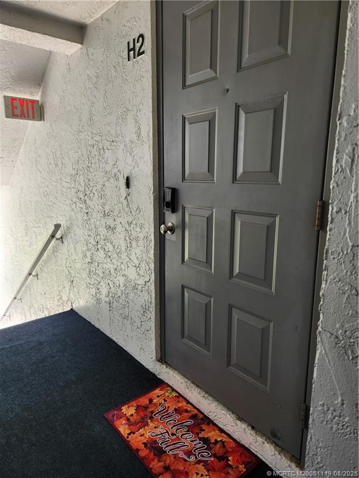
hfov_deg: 58.9
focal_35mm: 23
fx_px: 318
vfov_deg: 73.9
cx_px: 180
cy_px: 239
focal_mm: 5.4
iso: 32
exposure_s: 1/180
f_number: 1.8
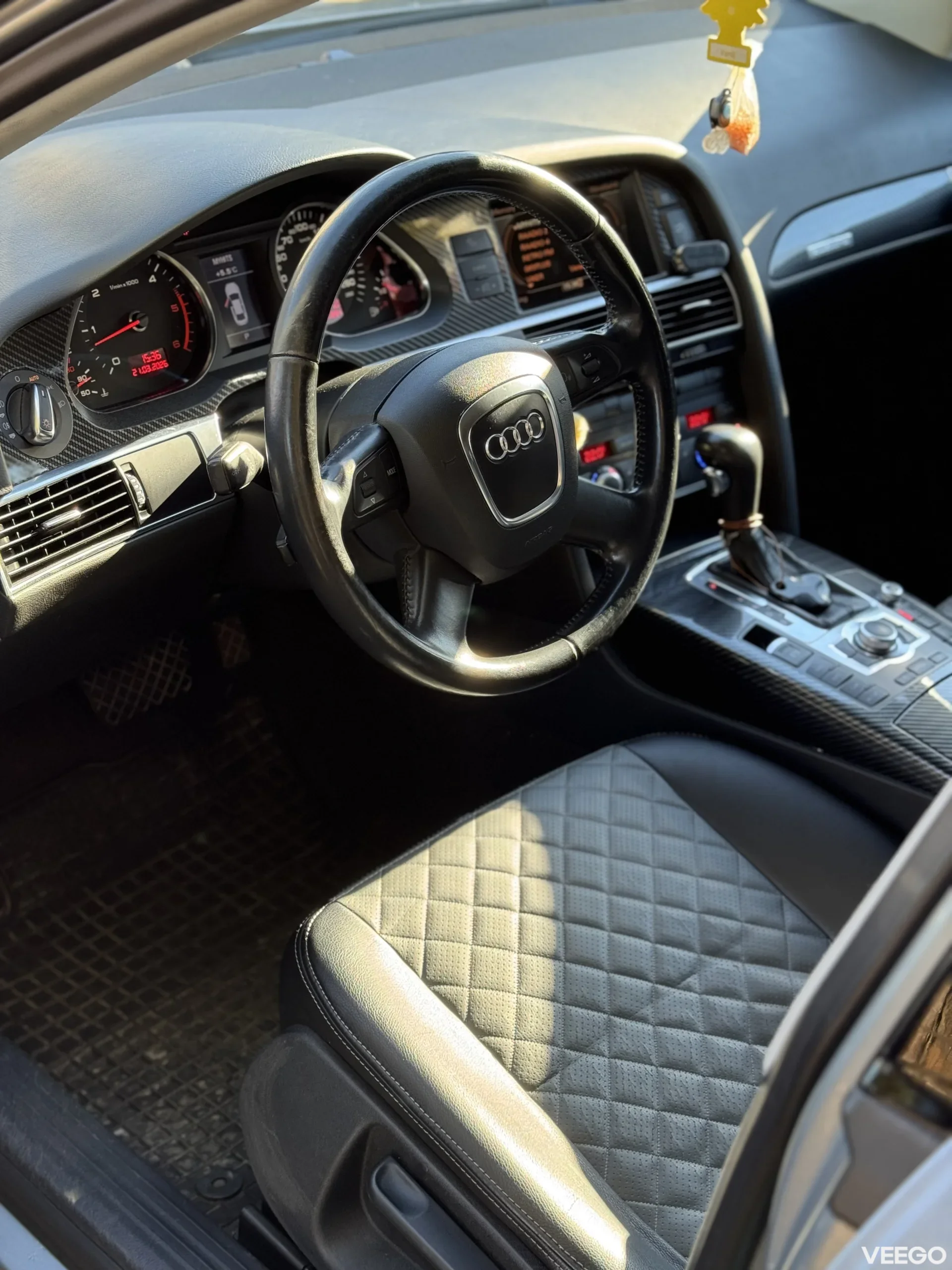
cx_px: 476
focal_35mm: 48
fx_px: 1760
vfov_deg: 39.7
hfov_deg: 30.3
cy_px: 635
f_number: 1.78
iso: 100
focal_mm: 6.76
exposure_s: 1/120
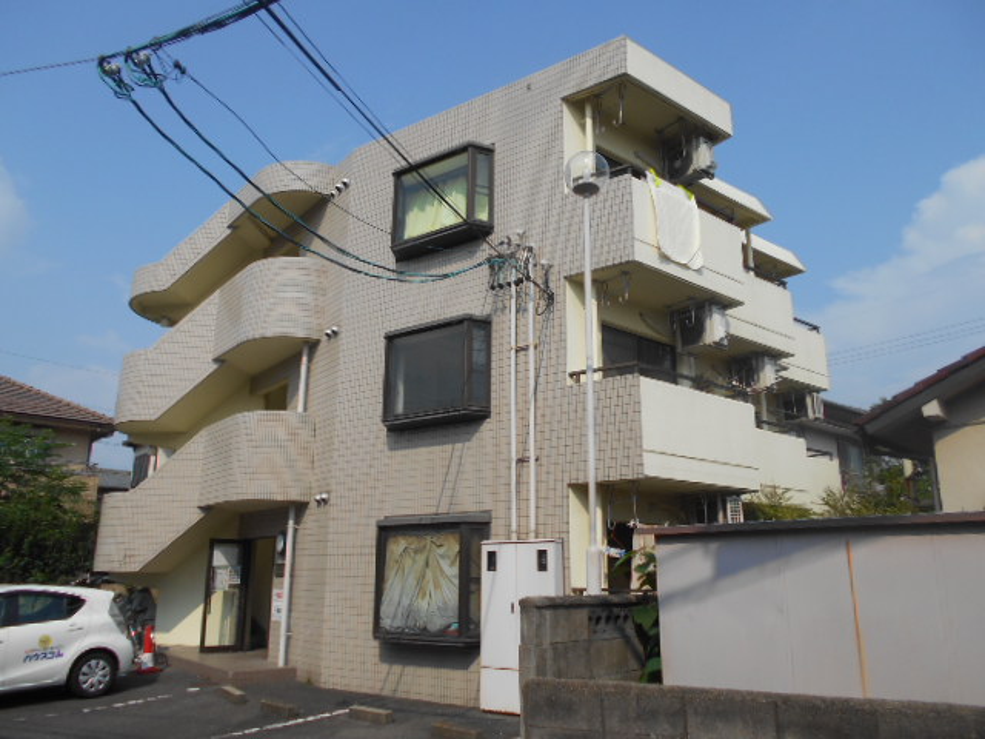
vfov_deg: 53.1
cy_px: 370
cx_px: 492
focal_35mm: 26
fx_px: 740
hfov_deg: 67.3
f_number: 3.2
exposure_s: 1/1600
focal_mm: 4.6
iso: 80
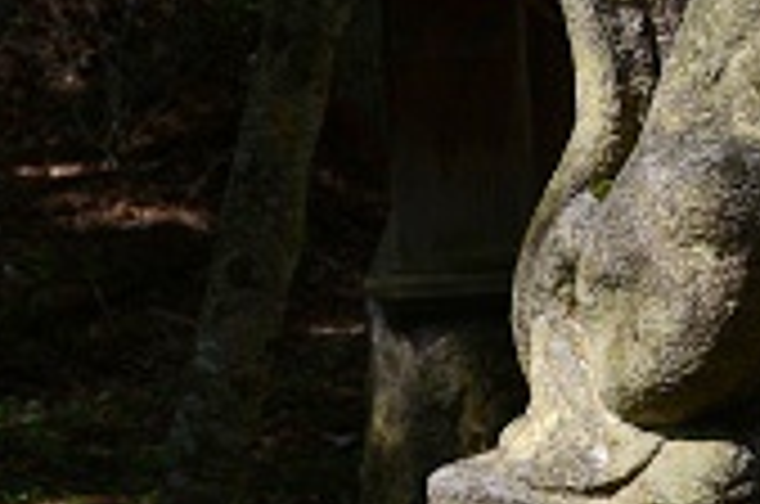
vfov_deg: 11.2
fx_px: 2550
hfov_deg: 16.0
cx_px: 1030
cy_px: 63
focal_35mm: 121
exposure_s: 1/400
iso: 400
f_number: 10
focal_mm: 34
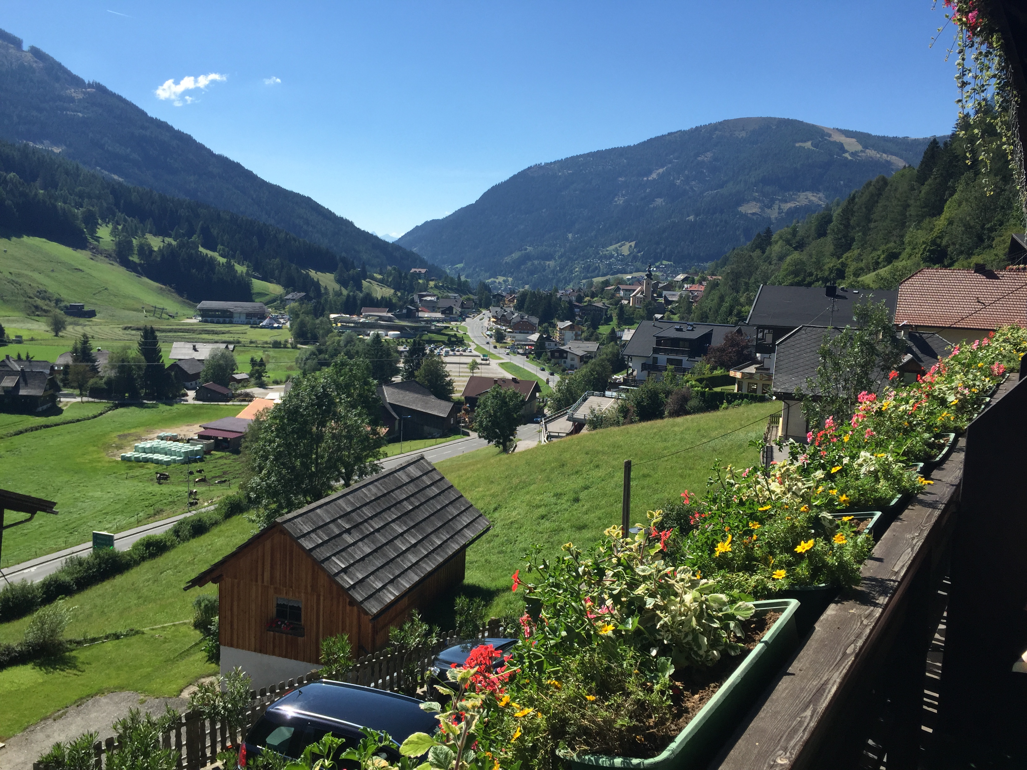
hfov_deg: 61.7
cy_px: 385
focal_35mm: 29
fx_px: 860
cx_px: 514
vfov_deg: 48.2
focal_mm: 4.15
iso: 32
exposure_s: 1/1883
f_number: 2.2
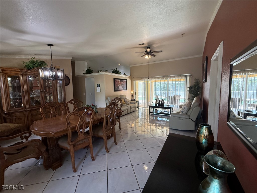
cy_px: 96
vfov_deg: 85.7
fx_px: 104
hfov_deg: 102.1
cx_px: 128
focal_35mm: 14
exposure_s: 1/120
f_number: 2.2
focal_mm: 2.22
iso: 200
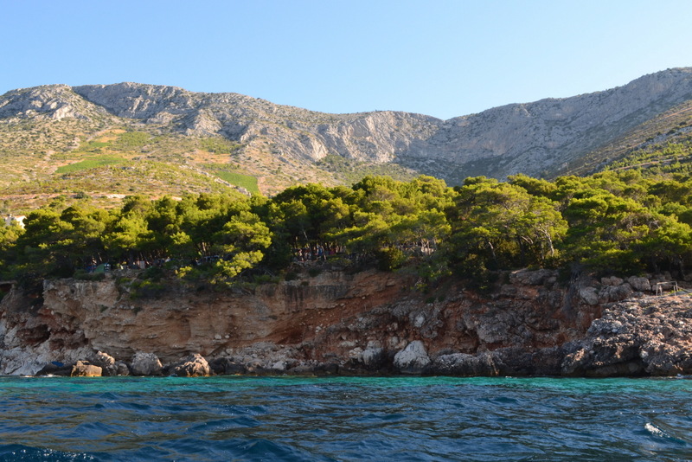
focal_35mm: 33
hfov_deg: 57.2
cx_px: 346
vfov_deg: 40.0
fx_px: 635
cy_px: 231
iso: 400
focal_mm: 22
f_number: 9
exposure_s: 1/160
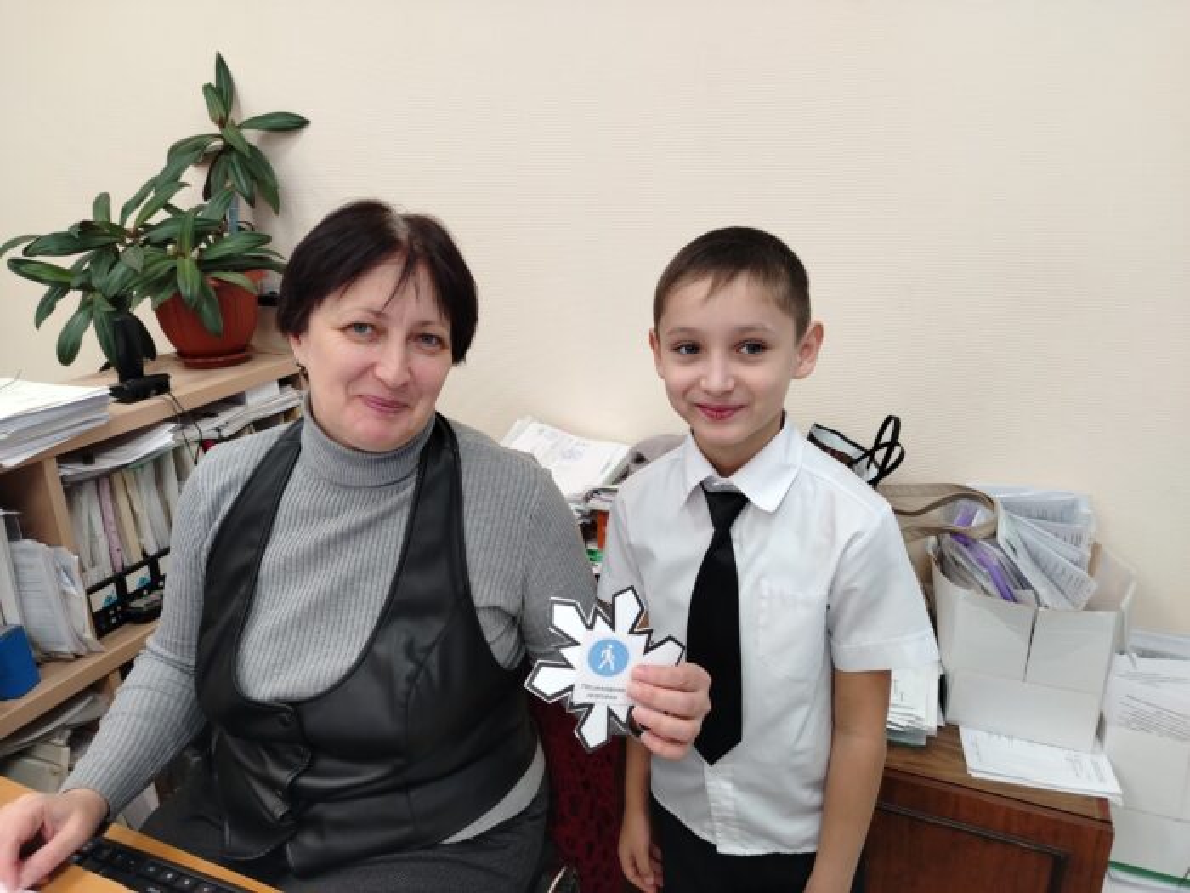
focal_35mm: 24
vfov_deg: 56.8
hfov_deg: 71.6
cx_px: 595
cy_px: 446
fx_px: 825
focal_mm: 5.25
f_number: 1.75
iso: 881
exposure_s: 1/100
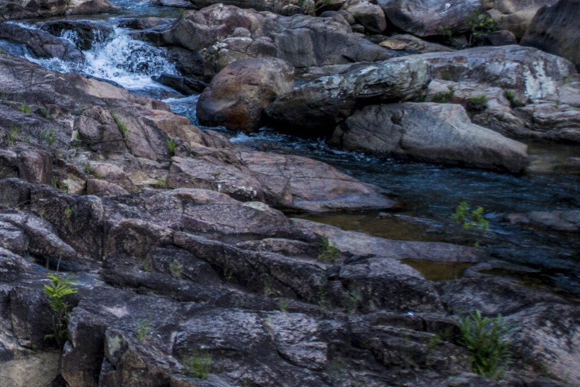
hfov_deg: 29.7
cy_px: -79
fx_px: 951
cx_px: -95
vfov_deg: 21.4
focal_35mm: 59
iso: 640
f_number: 2.8
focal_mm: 24
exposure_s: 1/3200
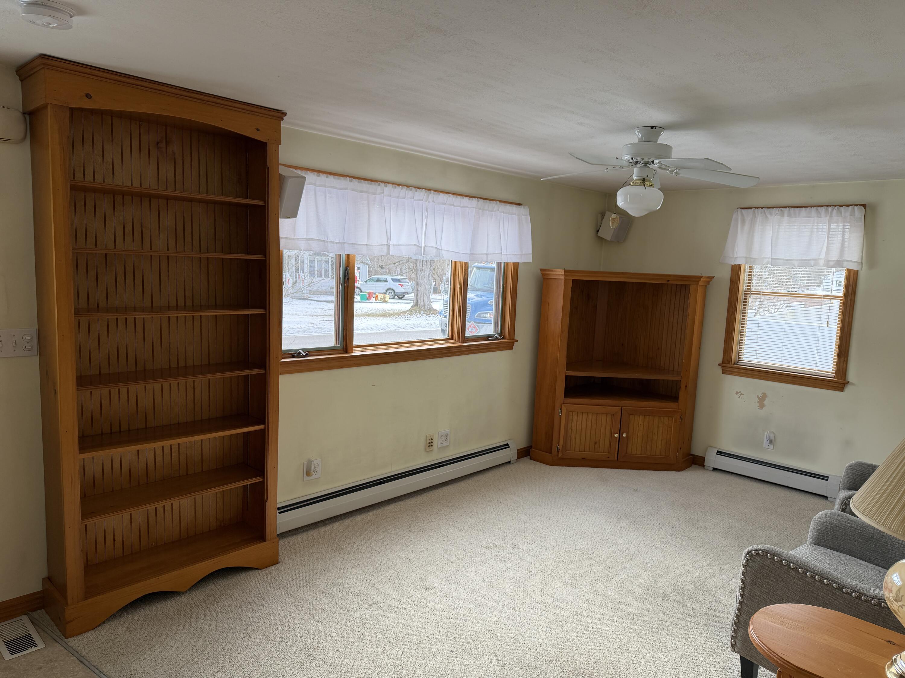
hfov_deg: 71.6
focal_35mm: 24
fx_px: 627
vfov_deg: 56.8
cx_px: 452
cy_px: 339
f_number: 1.78
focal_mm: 6.76
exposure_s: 1/251
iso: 80
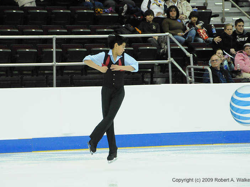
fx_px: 1600
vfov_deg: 6.7
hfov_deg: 8.9
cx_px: 117
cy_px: 93
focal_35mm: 222
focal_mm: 135
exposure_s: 1/640
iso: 3200
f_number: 5.6
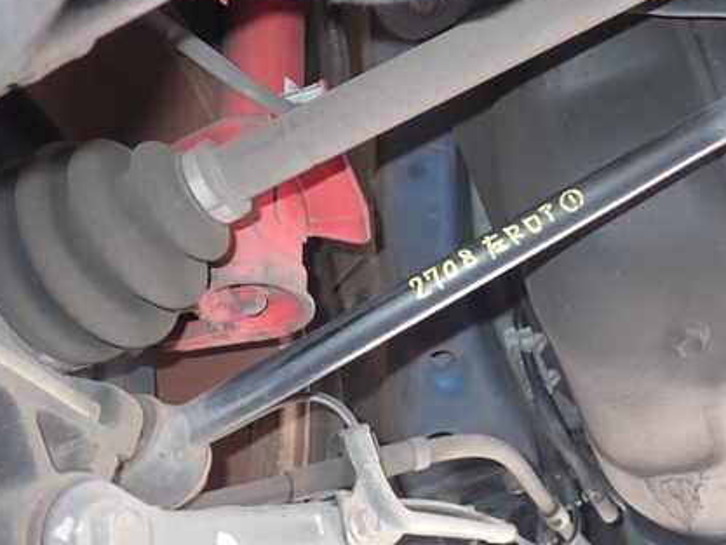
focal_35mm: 36
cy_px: 212
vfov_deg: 39.5
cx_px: 512
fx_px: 755
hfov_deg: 50.0
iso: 200
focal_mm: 4.5
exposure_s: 1/30
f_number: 2
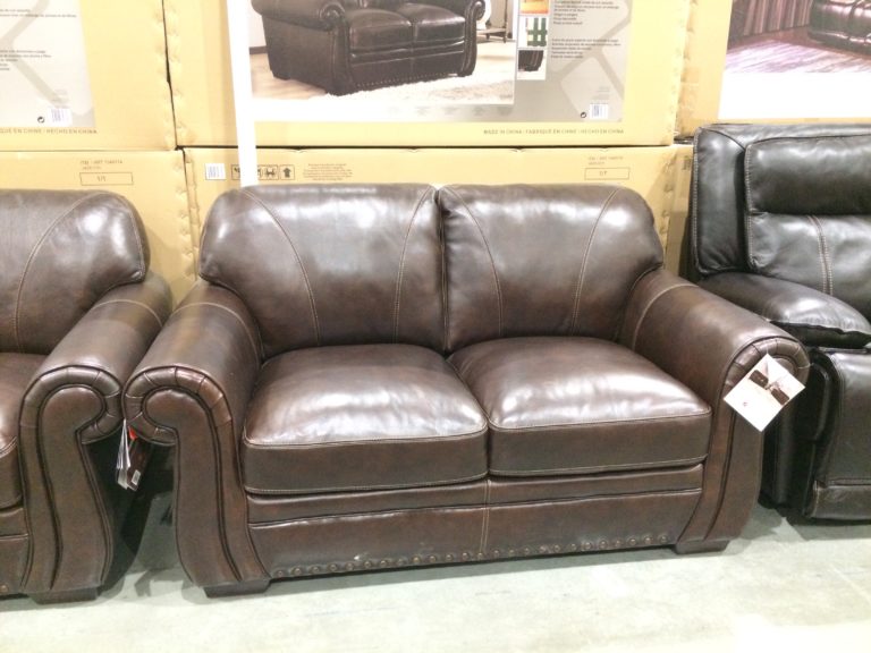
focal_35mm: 29
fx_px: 730
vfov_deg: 48.2
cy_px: 326
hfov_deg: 61.7
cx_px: 436
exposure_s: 1/30
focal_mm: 4.15
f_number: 2.2
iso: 320
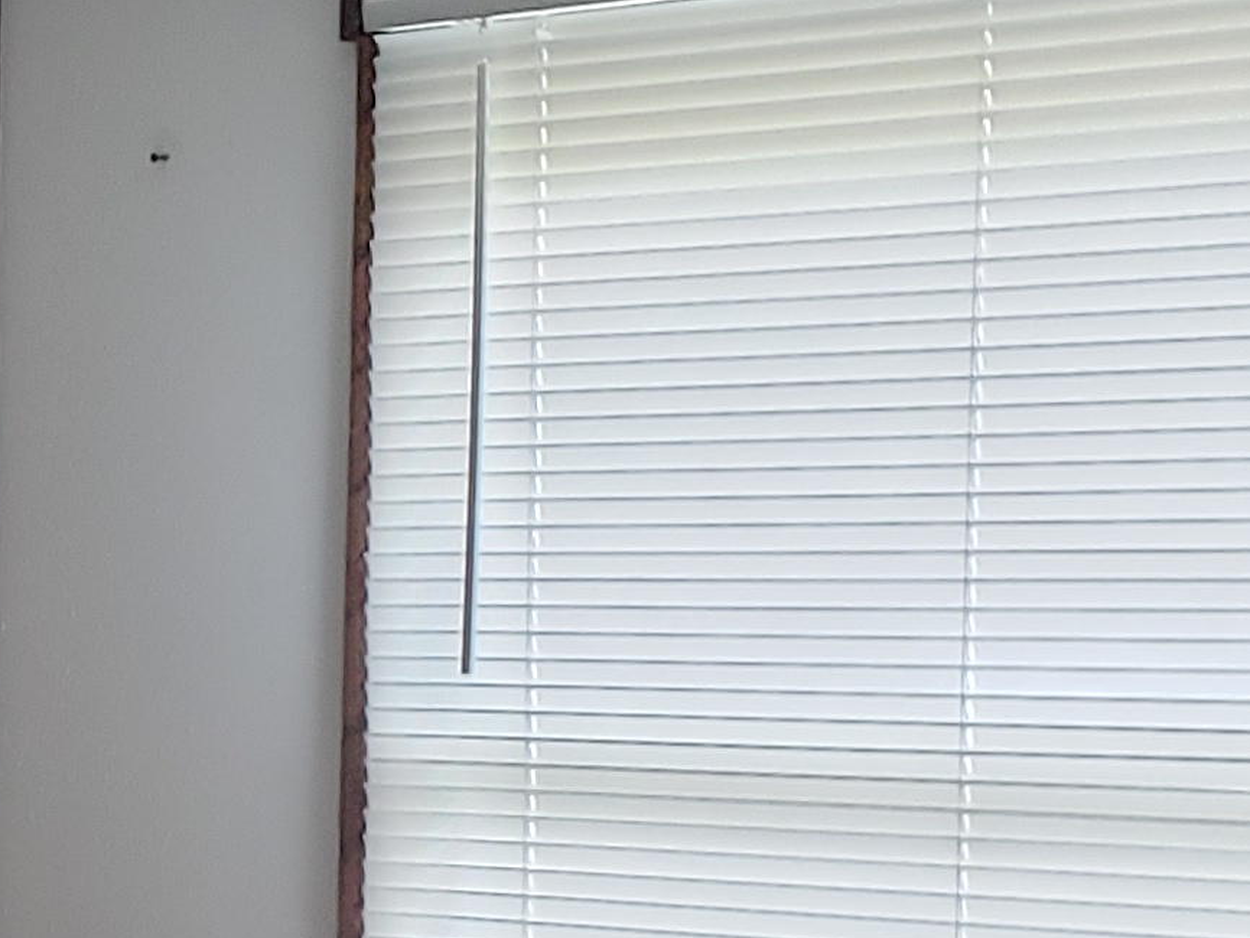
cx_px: -1201
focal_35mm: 121
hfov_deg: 13.9
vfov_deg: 12.1
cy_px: 932
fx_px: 4371
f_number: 2.4
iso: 250
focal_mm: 4.3
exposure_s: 1/25
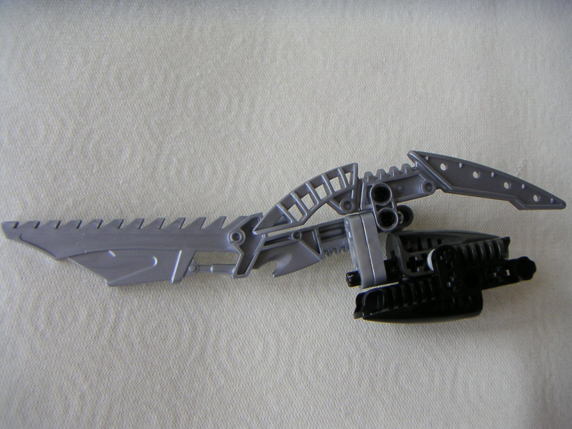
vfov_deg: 38.7
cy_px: 214
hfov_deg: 50.1
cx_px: 286
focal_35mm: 37
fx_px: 611
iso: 64
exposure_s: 1/180
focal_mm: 4.8
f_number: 2.8
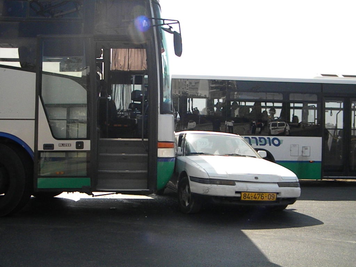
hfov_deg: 51.4
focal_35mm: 36
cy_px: 134
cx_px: 178
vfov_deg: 39.7
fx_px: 370
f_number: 7.4
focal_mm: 6.4
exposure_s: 1/1000
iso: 720
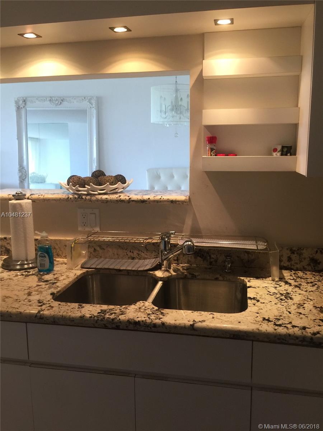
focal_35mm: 29
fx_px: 361
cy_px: 216
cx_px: 162
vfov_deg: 61.7
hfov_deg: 48.2
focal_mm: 4.15
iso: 40
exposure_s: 1/30
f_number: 2.2
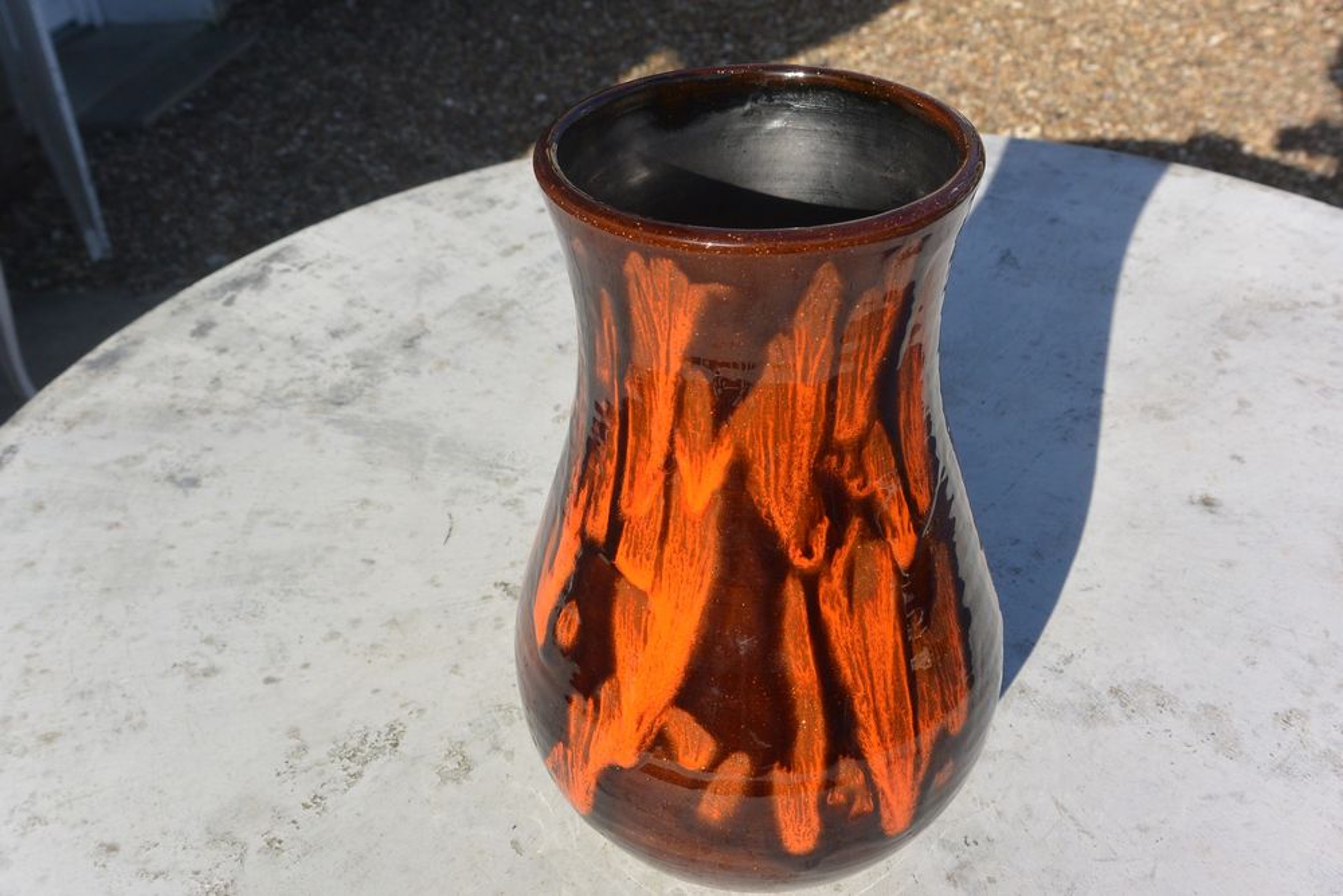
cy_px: 448
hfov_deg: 51.9
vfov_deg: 36.0
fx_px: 1380
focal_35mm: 37
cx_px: 672
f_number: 6.3
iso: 160
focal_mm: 14
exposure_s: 1/640
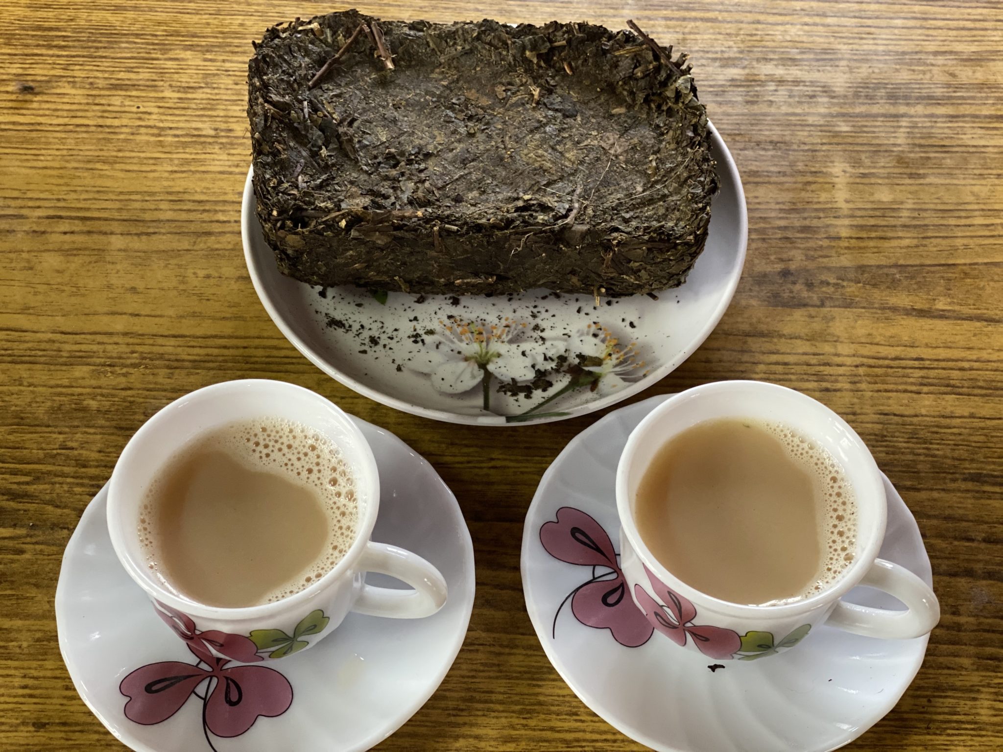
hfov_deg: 36.8
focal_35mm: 52
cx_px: 502
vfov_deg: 28.0
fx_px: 1507
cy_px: 376
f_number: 2
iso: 320
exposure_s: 1/40
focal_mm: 6
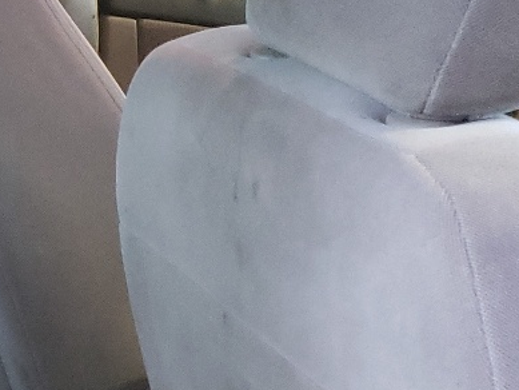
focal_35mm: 107
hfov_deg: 16.0
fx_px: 1605
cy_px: 301
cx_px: -370
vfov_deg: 13.8
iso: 379
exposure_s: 1/30
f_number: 1.5
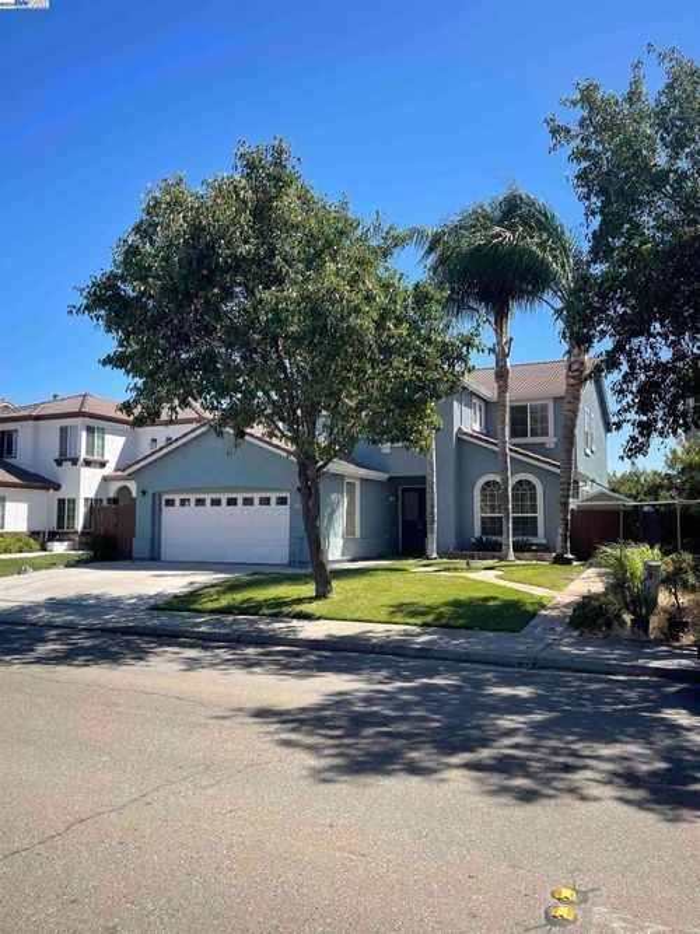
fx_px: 674
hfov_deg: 54.9
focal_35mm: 25
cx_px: 350
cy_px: 467
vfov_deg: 69.4
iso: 32
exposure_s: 1/1976
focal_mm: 5.1
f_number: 1.6
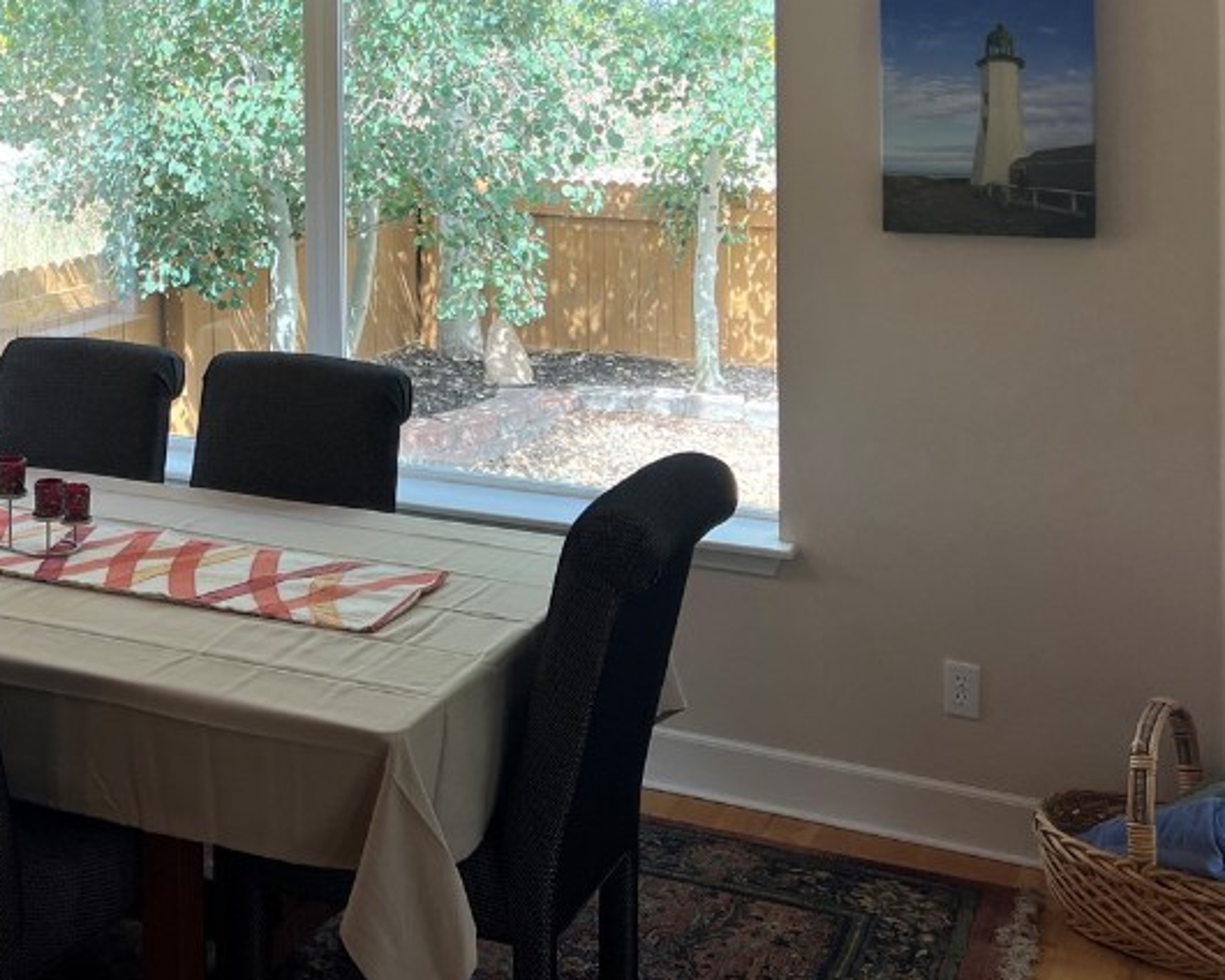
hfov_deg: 36.6
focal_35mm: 49
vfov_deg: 29.6
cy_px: 109
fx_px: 1777
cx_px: 231
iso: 40
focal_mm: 5.7
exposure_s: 1/254
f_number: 1.5
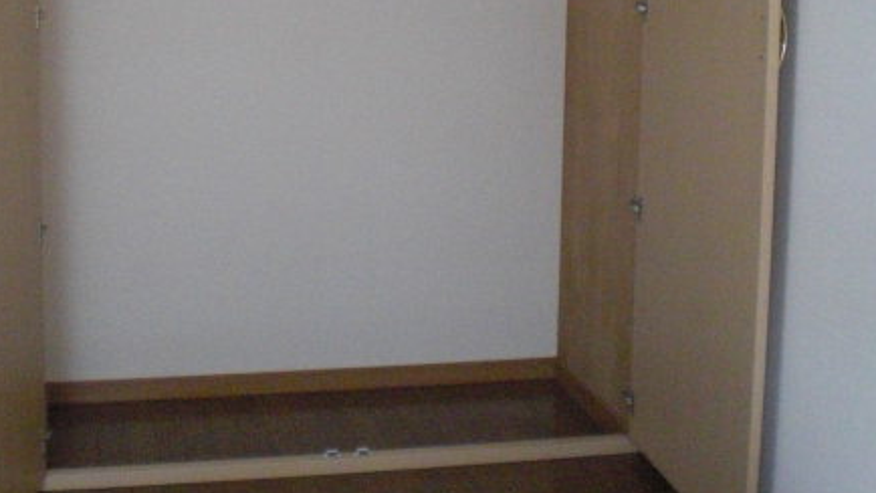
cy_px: 28
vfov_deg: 19.3
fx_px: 1417
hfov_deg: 34.1
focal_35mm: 61
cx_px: 311
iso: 800
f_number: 3.1
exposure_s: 1/60
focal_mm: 6.3
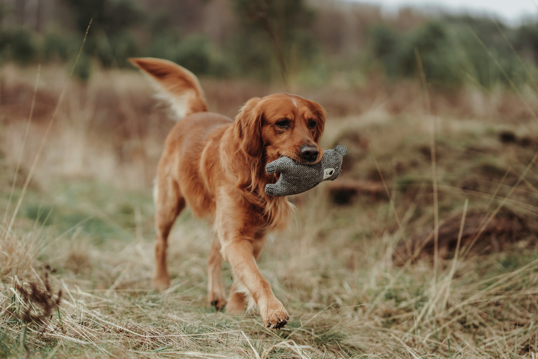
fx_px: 1270
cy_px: 180
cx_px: 269
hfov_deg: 23.9
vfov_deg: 16.1
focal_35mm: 85
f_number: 1.8
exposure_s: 1/2500
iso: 400
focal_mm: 85
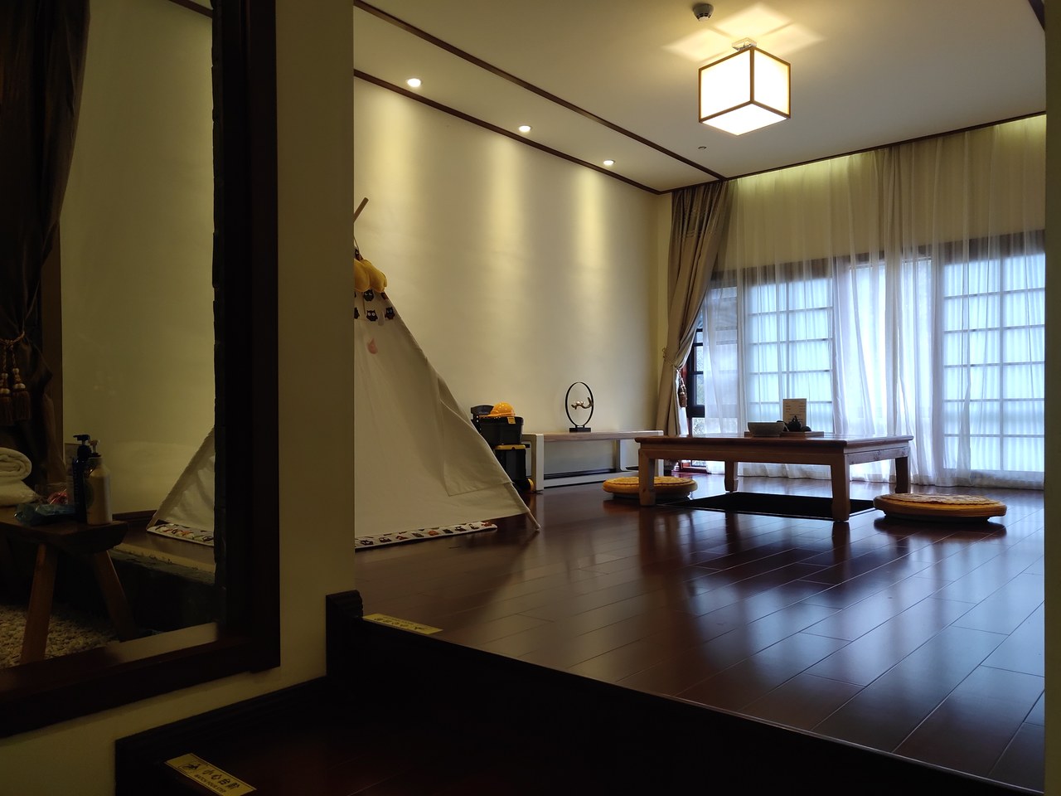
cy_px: 398
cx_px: 530
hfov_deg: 60.0
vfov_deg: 46.8
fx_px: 920
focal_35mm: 30
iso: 169
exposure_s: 1/50
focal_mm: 4.35
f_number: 1.8
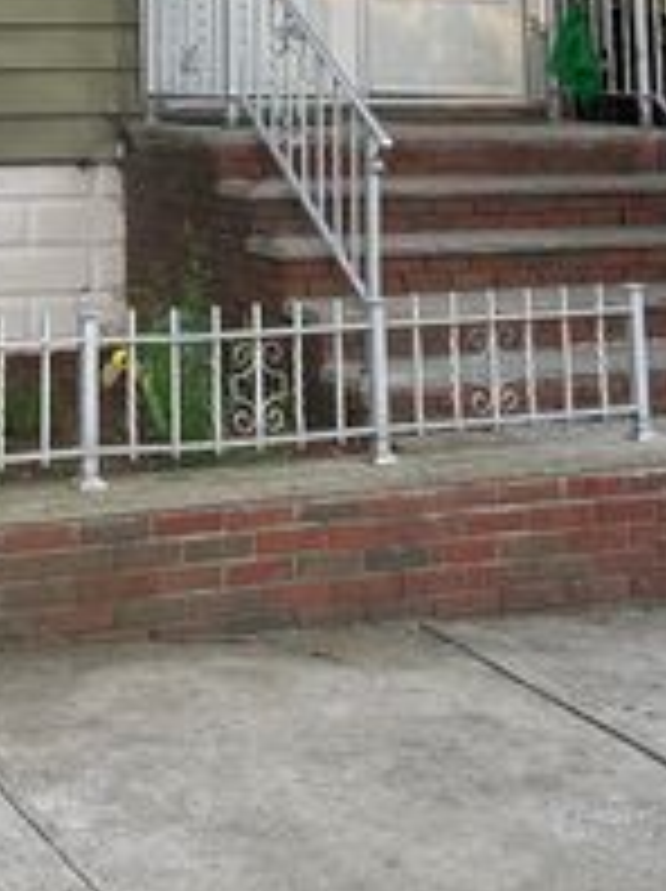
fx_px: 2082
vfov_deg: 20.7
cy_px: -434
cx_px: 86
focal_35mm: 81
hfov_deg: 17.9
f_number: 1.78
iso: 80
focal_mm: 6.86
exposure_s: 1/261
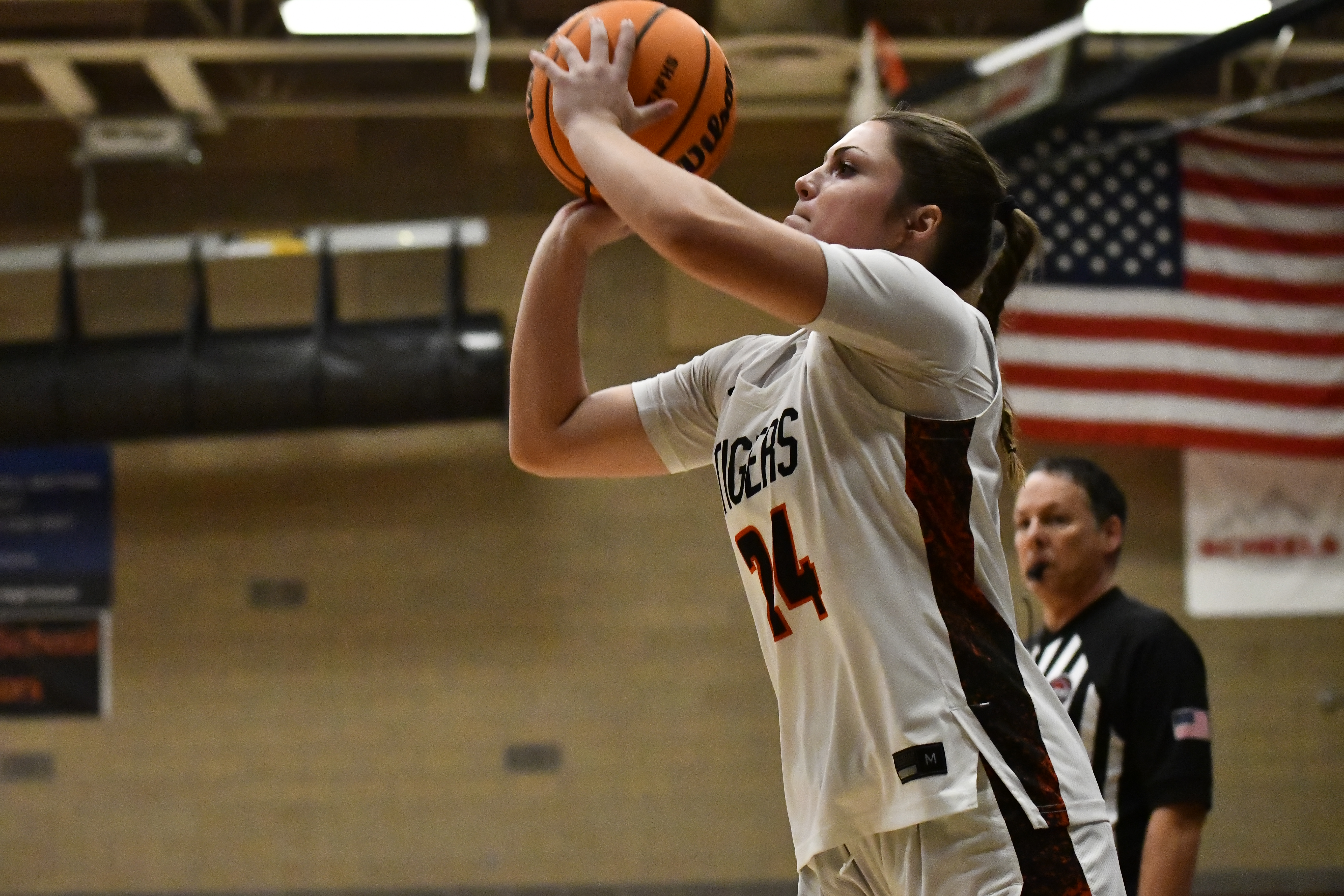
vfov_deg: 11.4
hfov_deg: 17.1
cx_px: 672
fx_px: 4480
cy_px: 448
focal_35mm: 120
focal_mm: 80
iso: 10000
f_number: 4
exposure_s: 1/1000
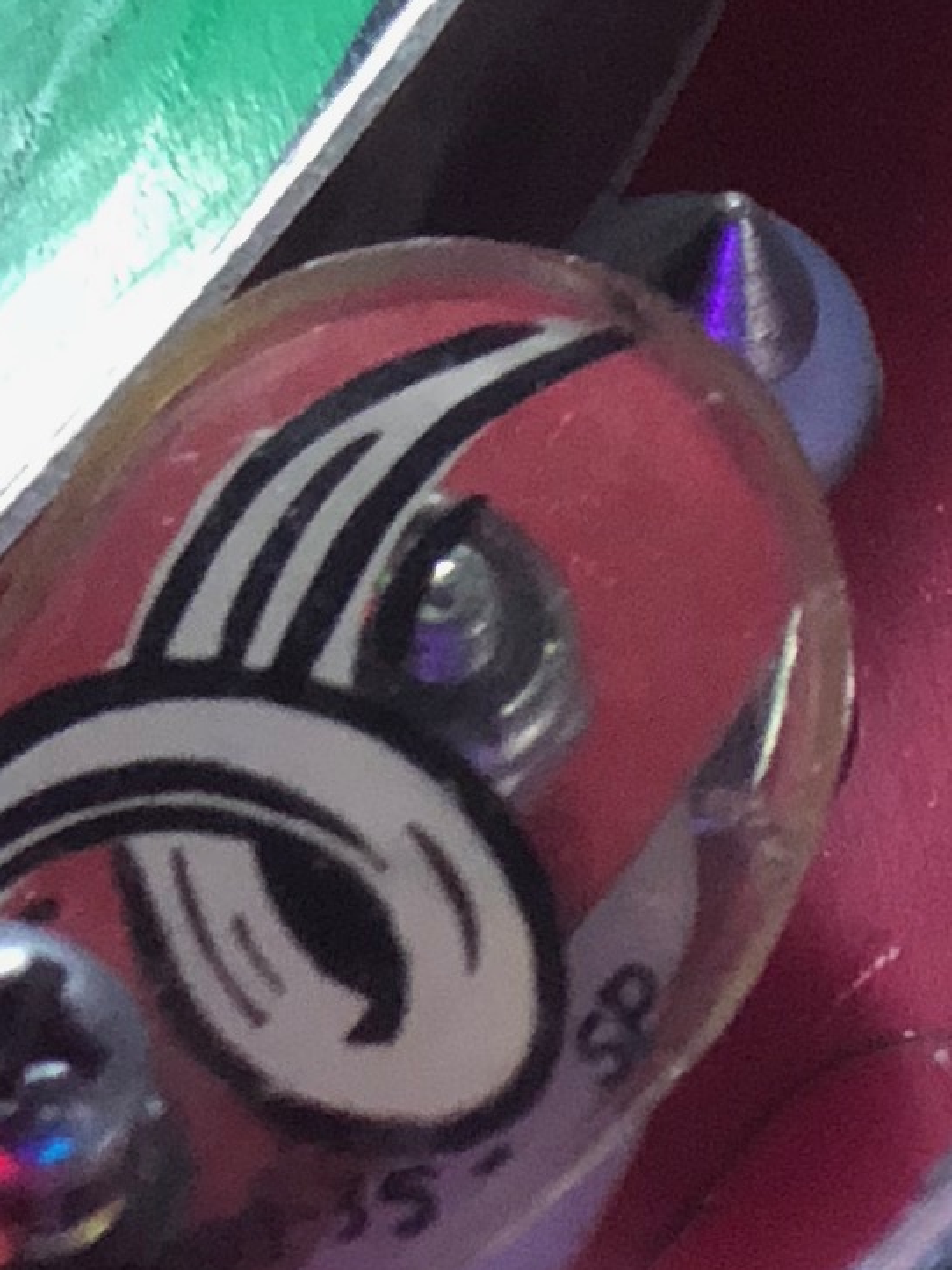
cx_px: -1561
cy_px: -2031
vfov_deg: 6.4
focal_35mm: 290
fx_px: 10637
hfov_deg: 4.9
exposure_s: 1/24
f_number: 2.4
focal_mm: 6
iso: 125
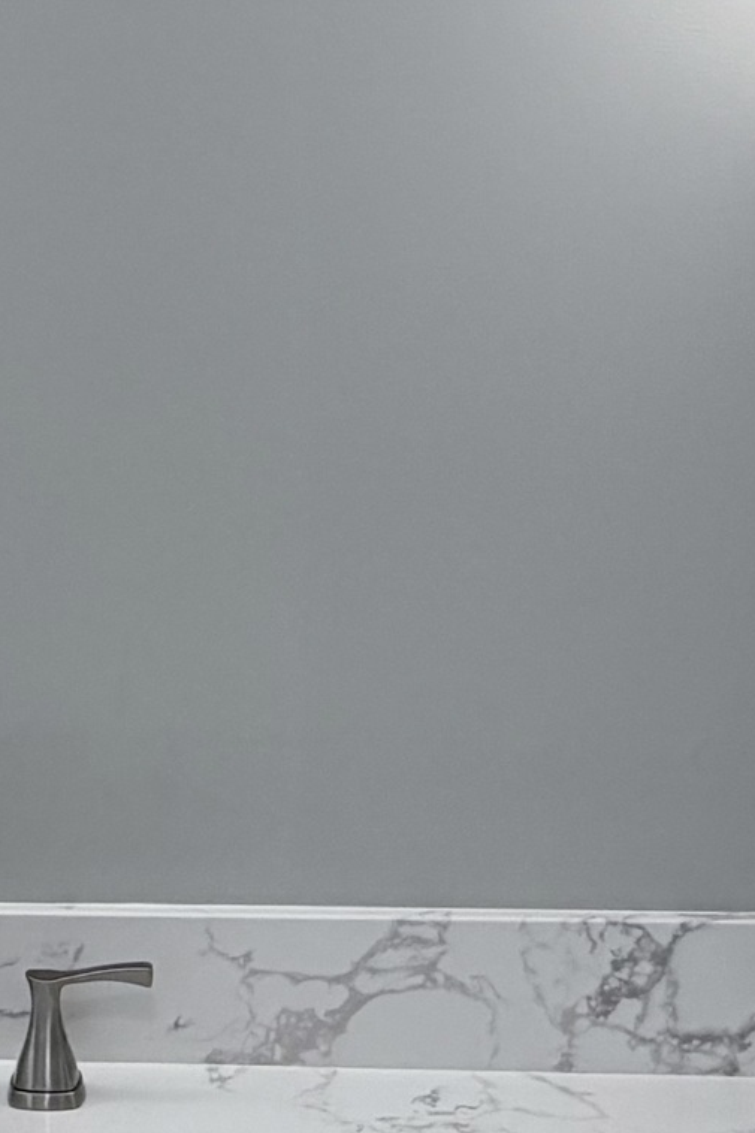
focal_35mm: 59
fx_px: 1857
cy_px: 622
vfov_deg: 33.9
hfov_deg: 22.2
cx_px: 19
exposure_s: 1/120
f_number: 2.2
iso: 100
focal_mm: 2.22
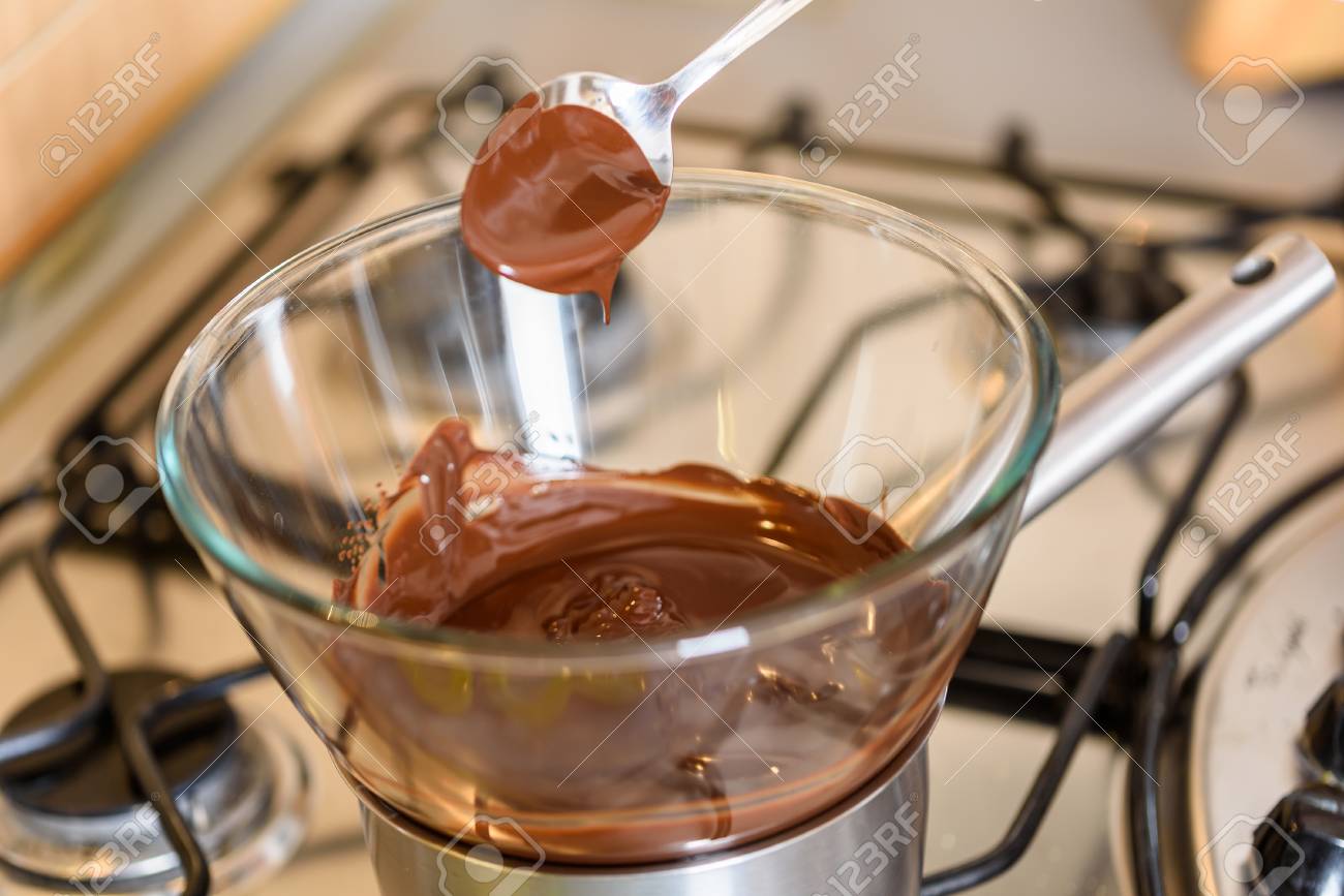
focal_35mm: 90
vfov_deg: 15.2
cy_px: 448
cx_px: 672
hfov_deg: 22.6
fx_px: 3360
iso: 100
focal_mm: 90
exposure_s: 1/160
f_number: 3.2
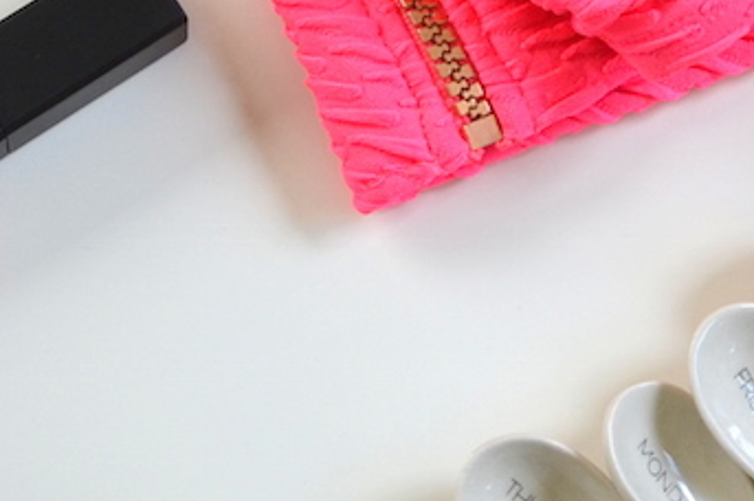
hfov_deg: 8.3
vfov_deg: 5.5
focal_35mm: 248
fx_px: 5197
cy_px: -110
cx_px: 398
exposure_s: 1/125
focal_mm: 35
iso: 200
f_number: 5.6
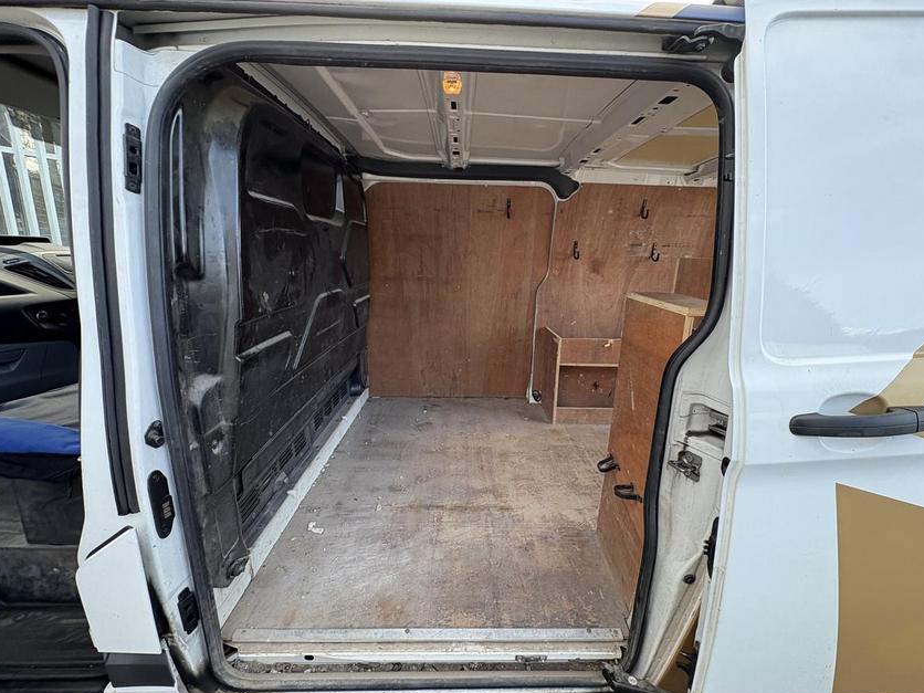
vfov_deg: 81.7
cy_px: 354
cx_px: 471
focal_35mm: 15
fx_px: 400
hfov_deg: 98.2
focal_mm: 2.22
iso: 64
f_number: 2.2
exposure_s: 1/99
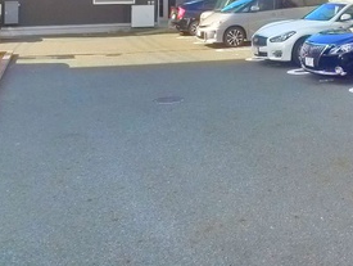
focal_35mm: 61
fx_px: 623
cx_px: 362
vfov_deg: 22.4
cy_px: -46
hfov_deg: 29.3
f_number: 3.5
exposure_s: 1/500
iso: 400
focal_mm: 5.1
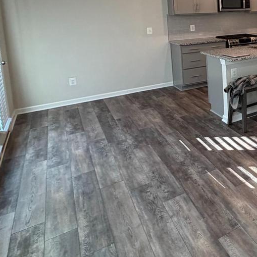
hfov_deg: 36.0
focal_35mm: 35
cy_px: 36
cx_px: 314
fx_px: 294
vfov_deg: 43.9
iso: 250
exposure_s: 1/120
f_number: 2.2
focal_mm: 2.22
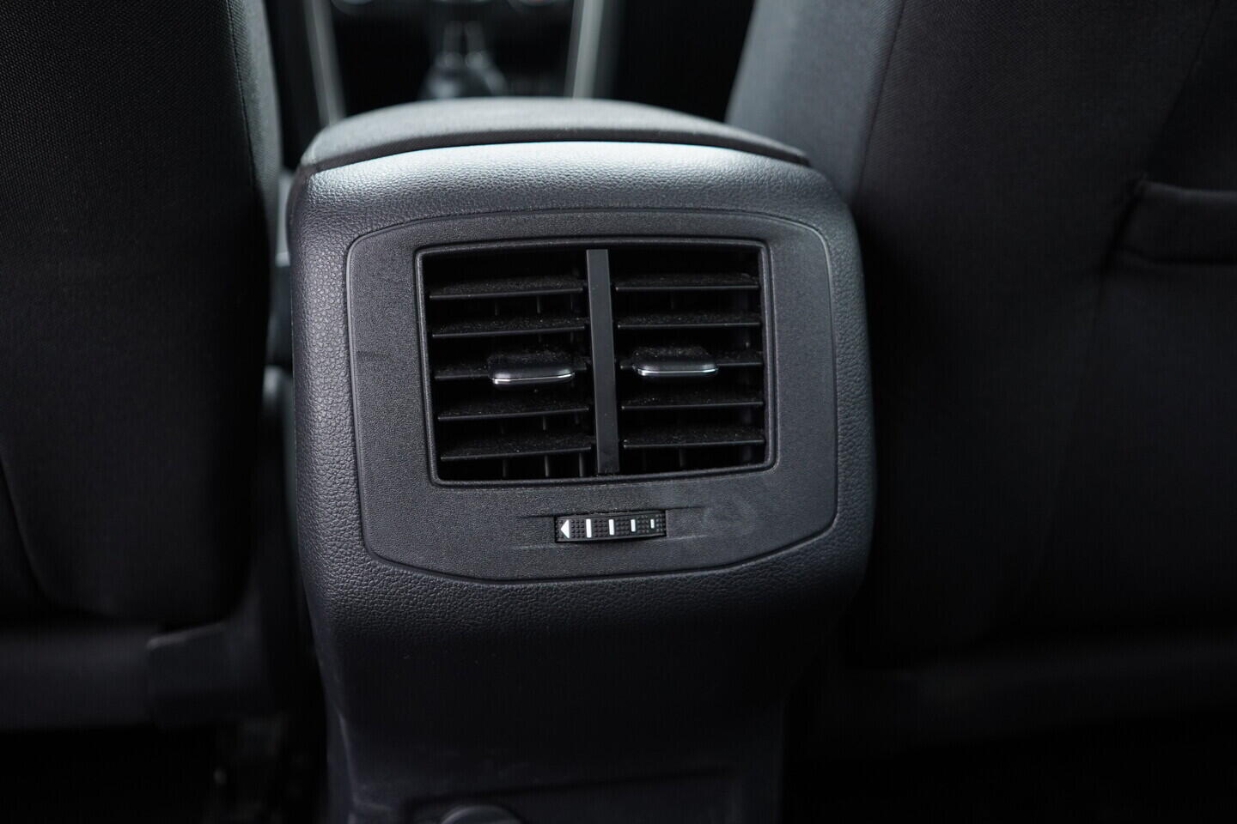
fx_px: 1237
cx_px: 618
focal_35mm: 36
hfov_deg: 53.1
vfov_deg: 36.9
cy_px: 412
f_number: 2.8
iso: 500
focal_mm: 24
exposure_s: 1/40
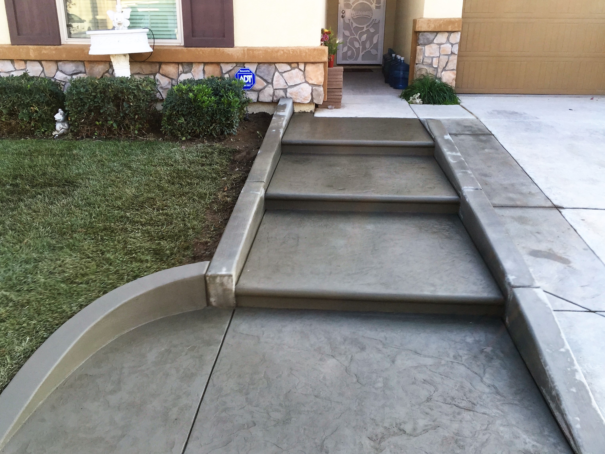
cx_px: 302
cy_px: 227
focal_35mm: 29
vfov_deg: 48.2
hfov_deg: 61.7
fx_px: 507
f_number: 2.2
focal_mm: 4.15
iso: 32
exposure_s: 1/186
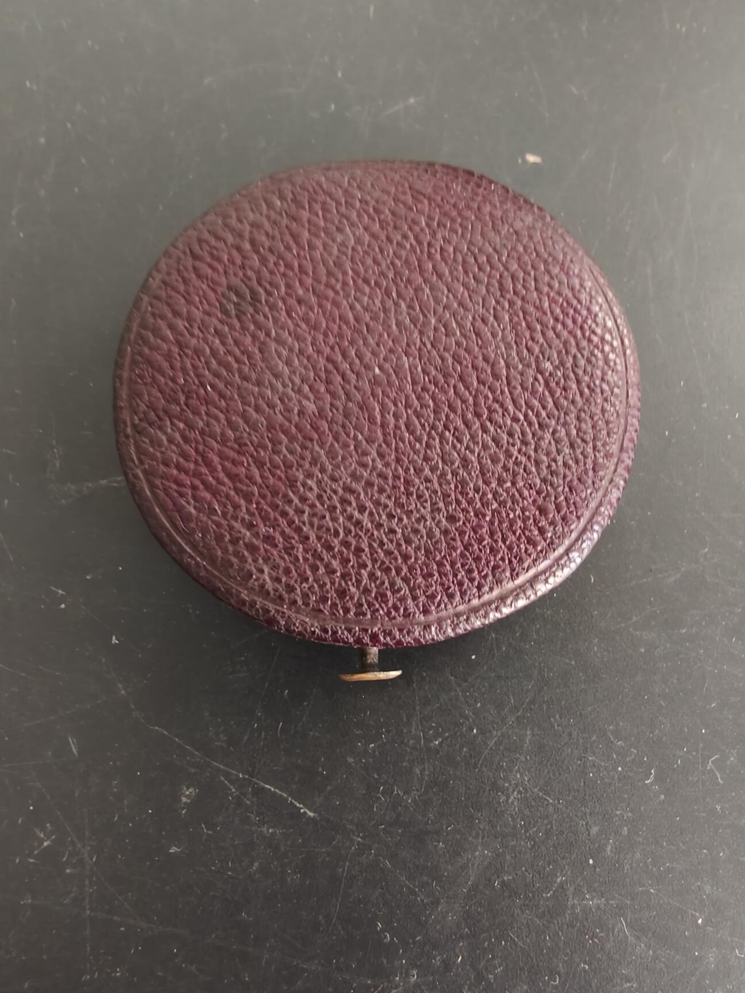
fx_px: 689
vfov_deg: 71.6
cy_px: 486
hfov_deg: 56.8
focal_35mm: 24
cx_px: 383
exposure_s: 1/50
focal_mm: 2.32
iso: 1000
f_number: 2
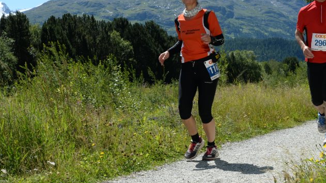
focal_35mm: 76
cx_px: 133
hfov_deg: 27.8
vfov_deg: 15.9
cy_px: 90
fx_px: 657
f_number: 8
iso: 100
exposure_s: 1/250
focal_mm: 45
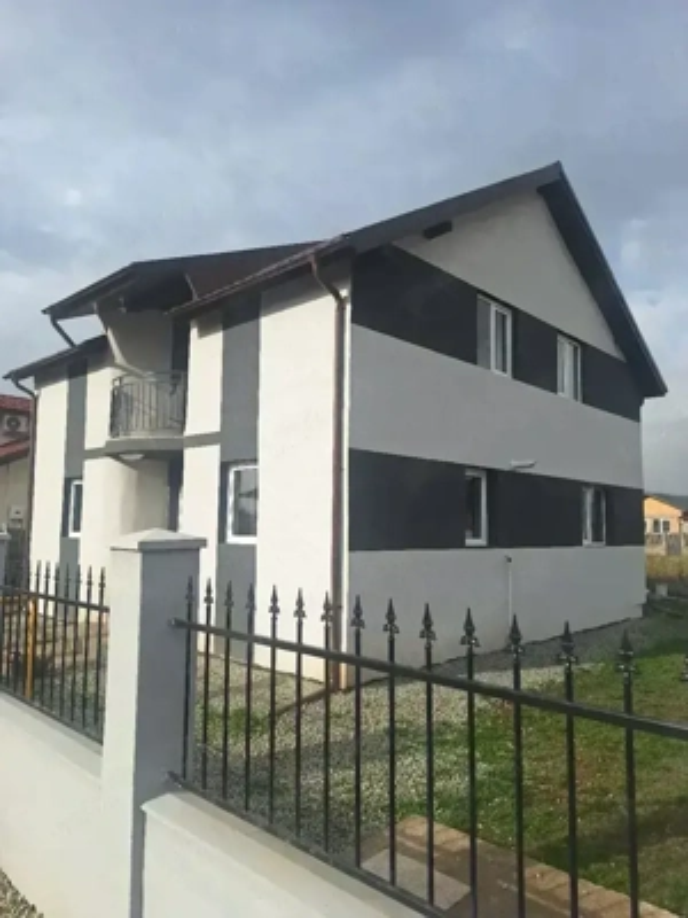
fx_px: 610
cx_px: 344
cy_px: 459
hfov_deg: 58.9
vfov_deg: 73.9
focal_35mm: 23
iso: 40
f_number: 1.8
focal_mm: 5.54
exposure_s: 1/2500
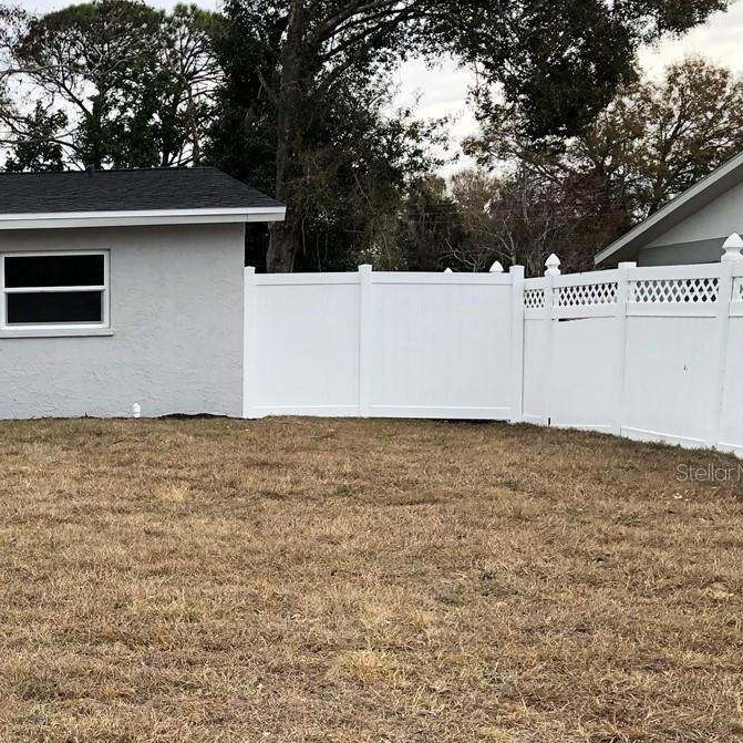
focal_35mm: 59
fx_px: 1433
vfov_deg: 28.9
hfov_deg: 26.4
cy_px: 472
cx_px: -105
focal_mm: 3.99
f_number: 1.8
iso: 20
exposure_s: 1/774
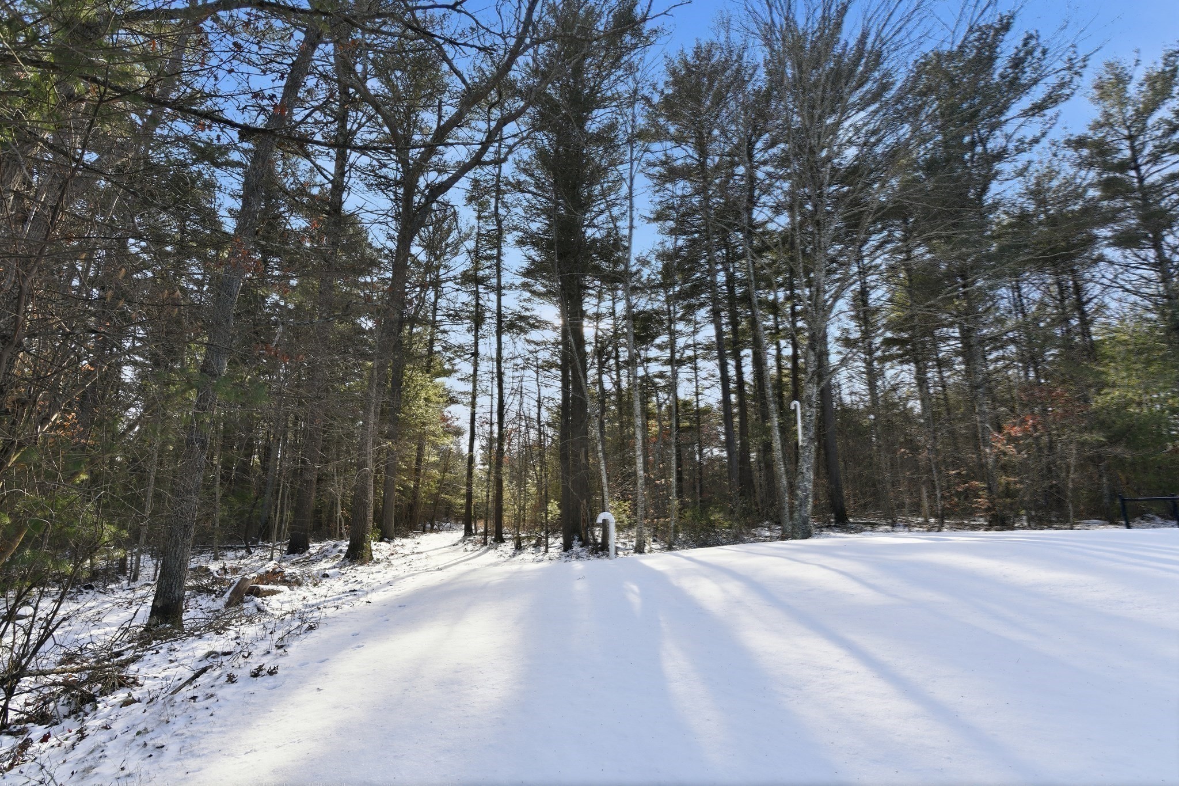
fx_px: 524
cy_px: 393
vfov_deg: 73.7
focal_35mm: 16
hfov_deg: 96.7
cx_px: 590
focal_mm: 16
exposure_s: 1/250
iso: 250
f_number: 8
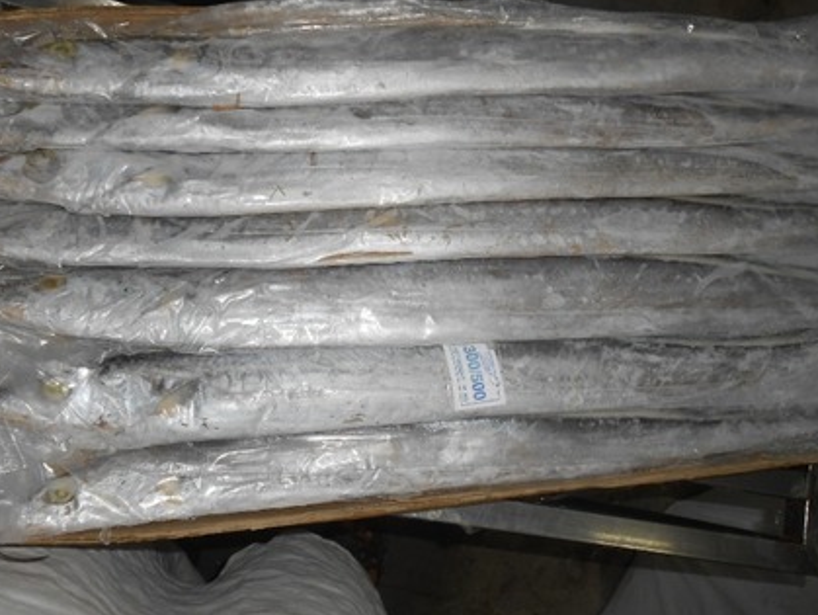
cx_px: 420
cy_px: 329
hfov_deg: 58.3
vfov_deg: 45.5
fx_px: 733
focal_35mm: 31
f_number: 3.5
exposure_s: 1/25
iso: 80
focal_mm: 4.6
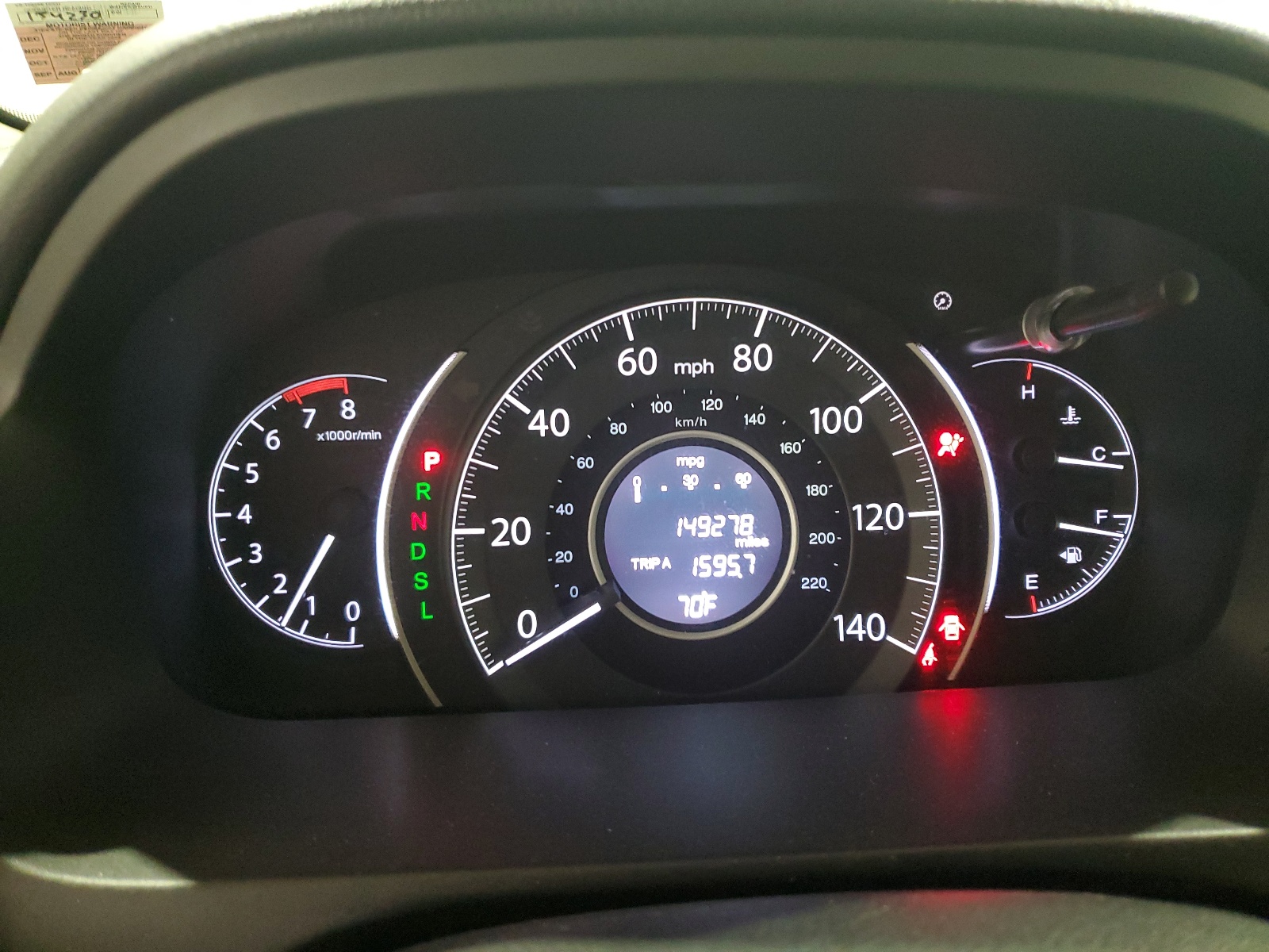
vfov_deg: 53.1
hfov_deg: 67.3
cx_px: 634
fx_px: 953
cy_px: 476
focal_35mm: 26
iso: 300
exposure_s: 1/17
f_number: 1.5
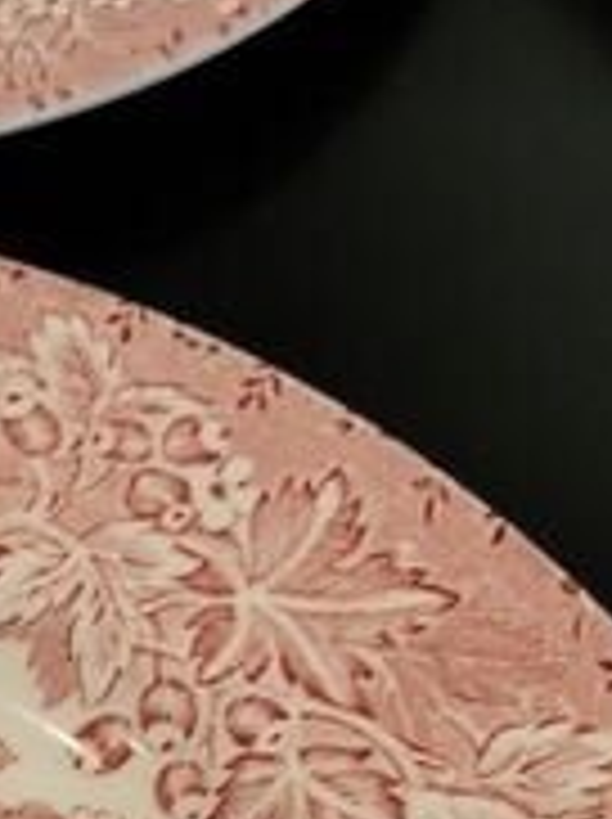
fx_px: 2694
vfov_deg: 16.6
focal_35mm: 114
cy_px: 986
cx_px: -446
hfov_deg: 12.0
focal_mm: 5.58
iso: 64
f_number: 1.8
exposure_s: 1/100
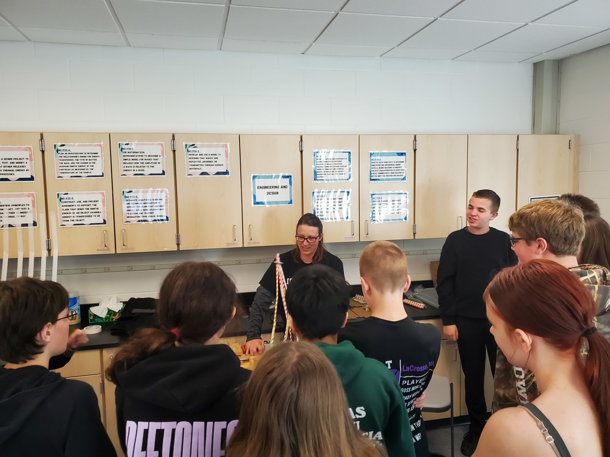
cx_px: 305
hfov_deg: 67.3
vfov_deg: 53.1
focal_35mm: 26
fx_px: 458
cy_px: 228
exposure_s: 1/60
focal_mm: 4.3
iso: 250
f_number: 1.5
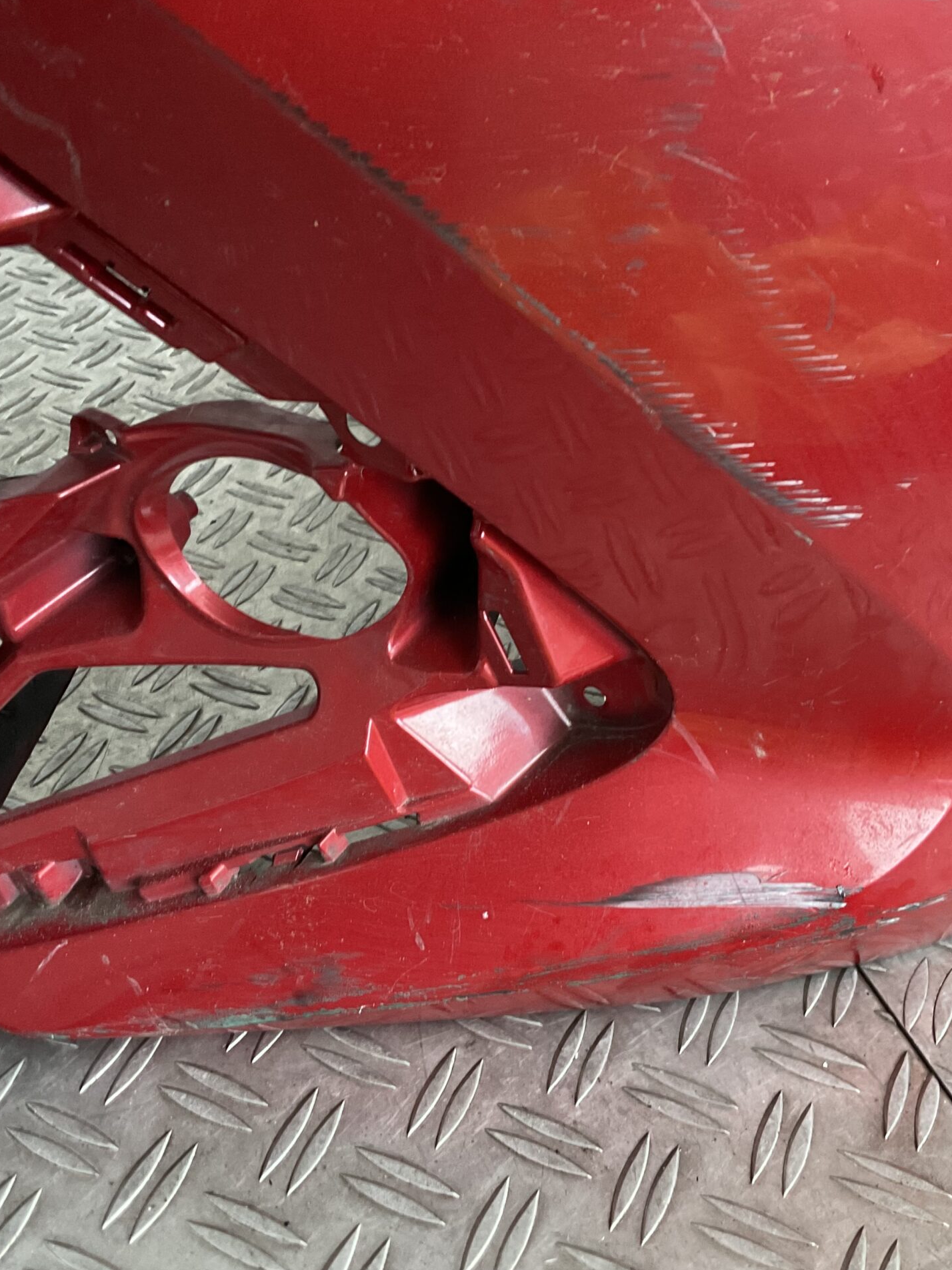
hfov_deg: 36.8
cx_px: 452
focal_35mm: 39
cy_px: 633
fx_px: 1430
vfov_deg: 47.9
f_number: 1.8
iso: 250
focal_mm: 3
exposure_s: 1/40
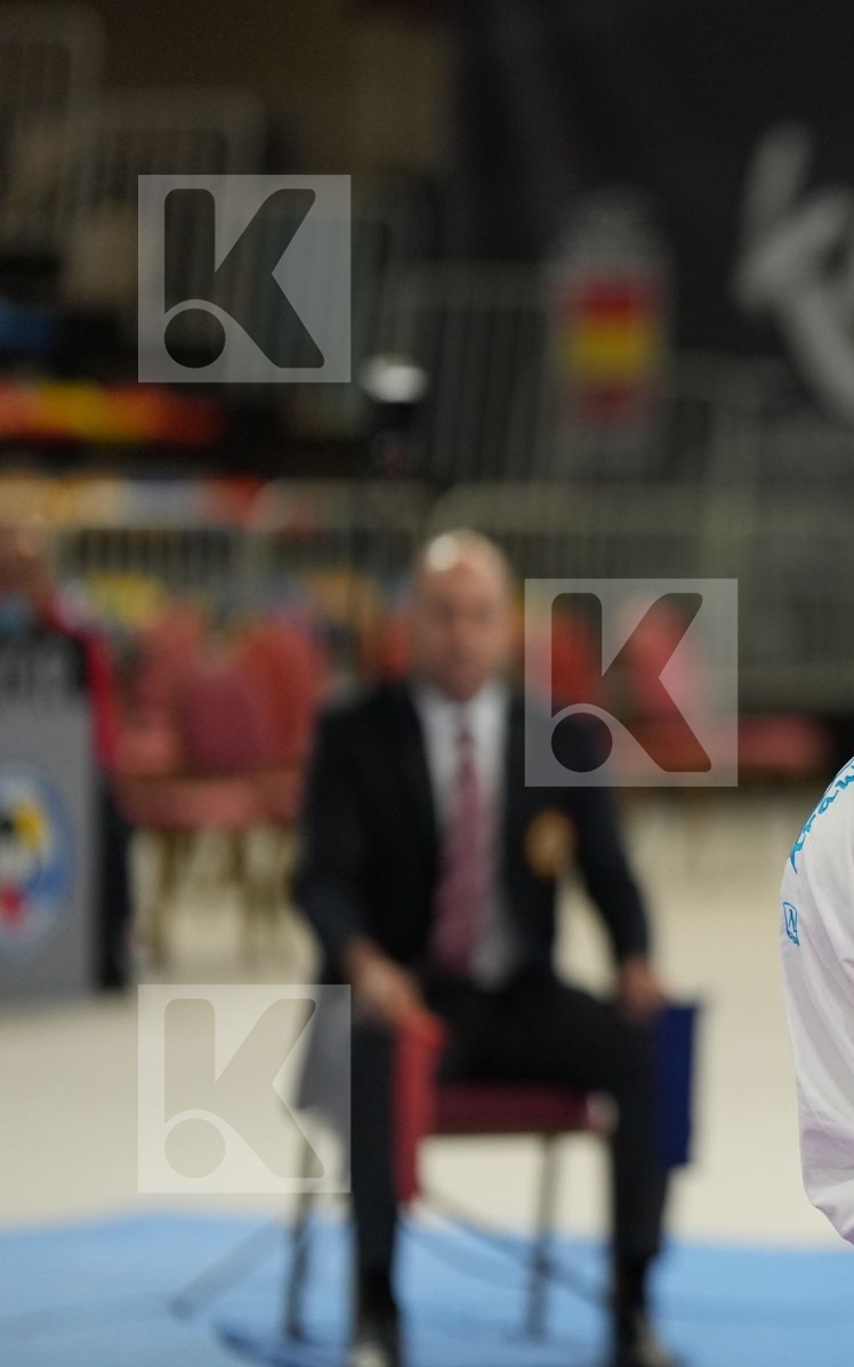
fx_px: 9758
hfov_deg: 5.0
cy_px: 683
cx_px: 1018
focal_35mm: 262
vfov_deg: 8.0
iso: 2000
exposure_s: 1/1000
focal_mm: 171
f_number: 2.8
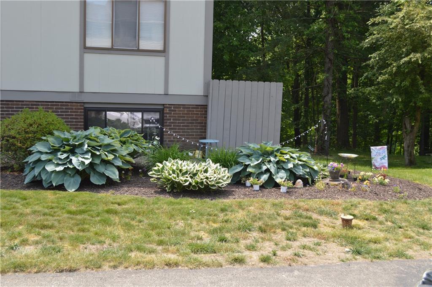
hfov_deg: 46.5
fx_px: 503
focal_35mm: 42
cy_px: 144
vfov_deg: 31.8
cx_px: 216
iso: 100
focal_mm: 28
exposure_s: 1/125
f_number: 5.6
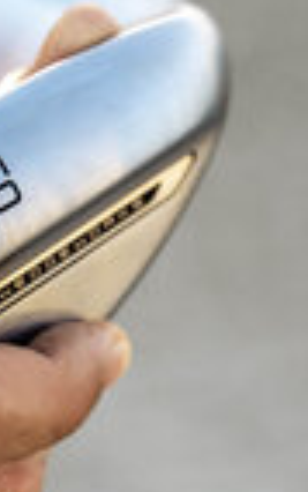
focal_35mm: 287
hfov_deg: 4.6
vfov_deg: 7.3
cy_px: 239
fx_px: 3847
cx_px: -2
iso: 200
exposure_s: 1/640
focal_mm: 100
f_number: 4
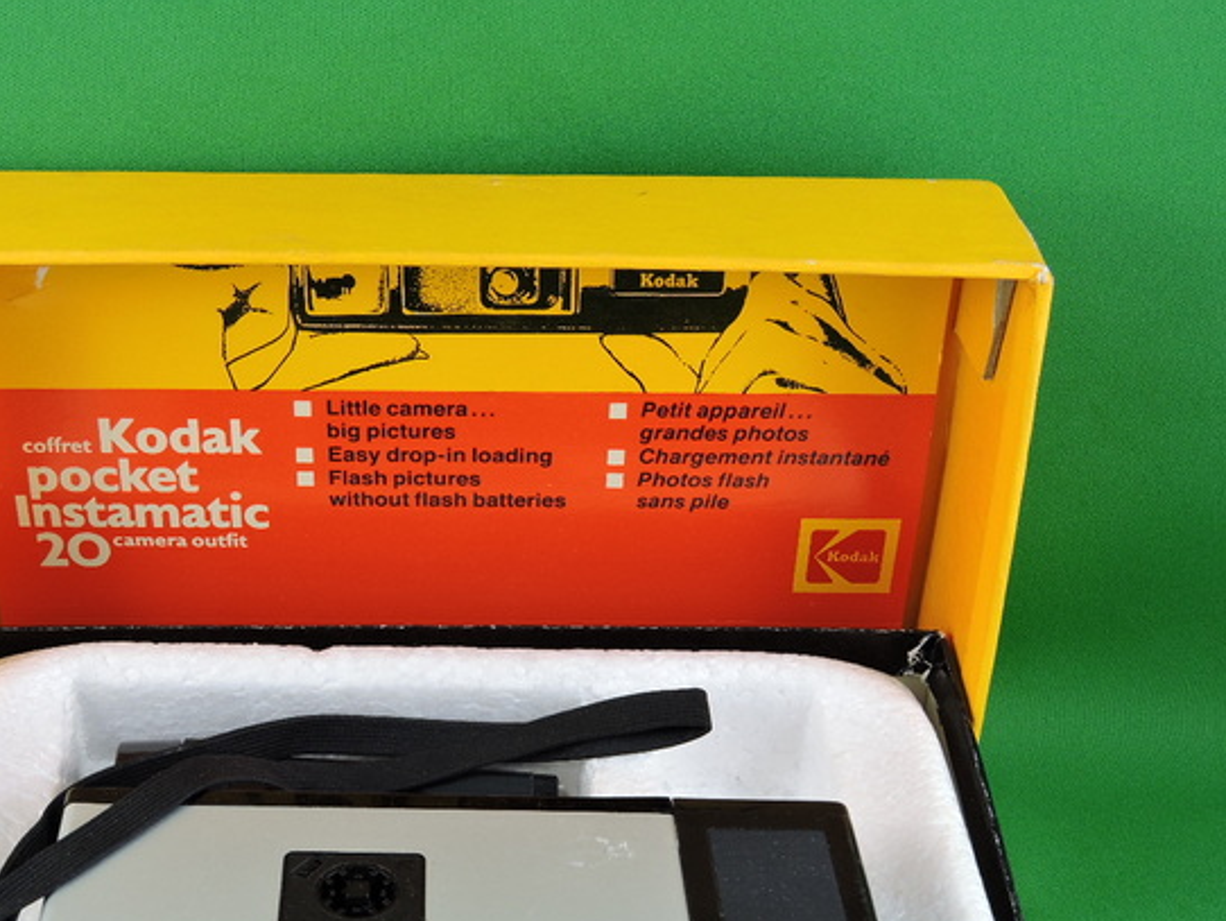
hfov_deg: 33.6
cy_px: 647
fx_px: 2020
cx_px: 474
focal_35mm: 57
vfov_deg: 25.5
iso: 100
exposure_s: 1/30
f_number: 3.8
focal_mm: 7.2
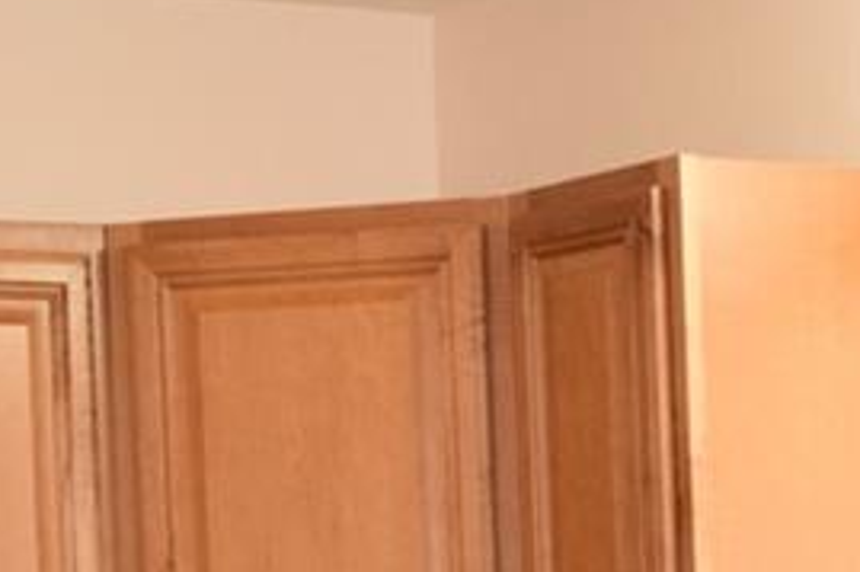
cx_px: 742
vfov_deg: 6.5
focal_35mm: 205
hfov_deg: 10.0
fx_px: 4893
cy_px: 1109
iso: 800
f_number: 5
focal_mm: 23
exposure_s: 1/100
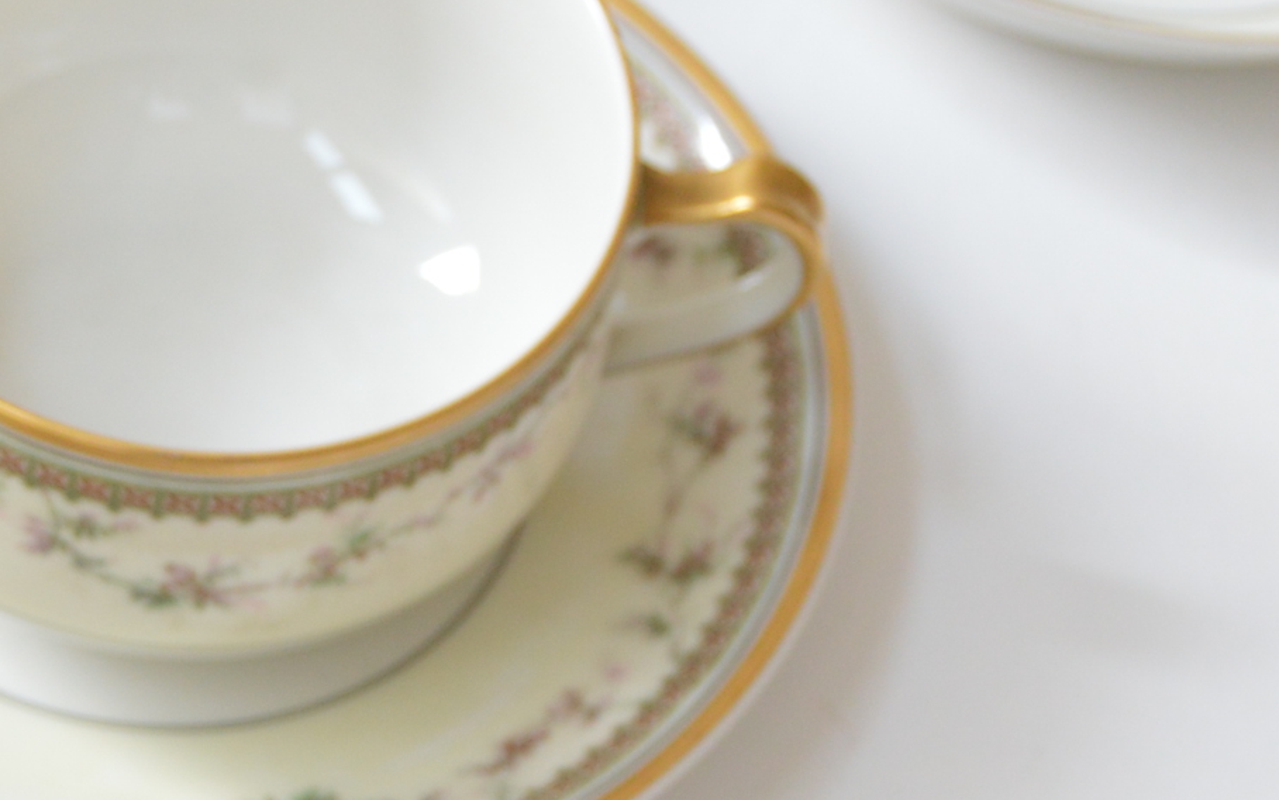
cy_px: 683
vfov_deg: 7.6
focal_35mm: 172
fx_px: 5997
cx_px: 79
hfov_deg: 12.1
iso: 640
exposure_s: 1/60
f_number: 4.5
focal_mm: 34
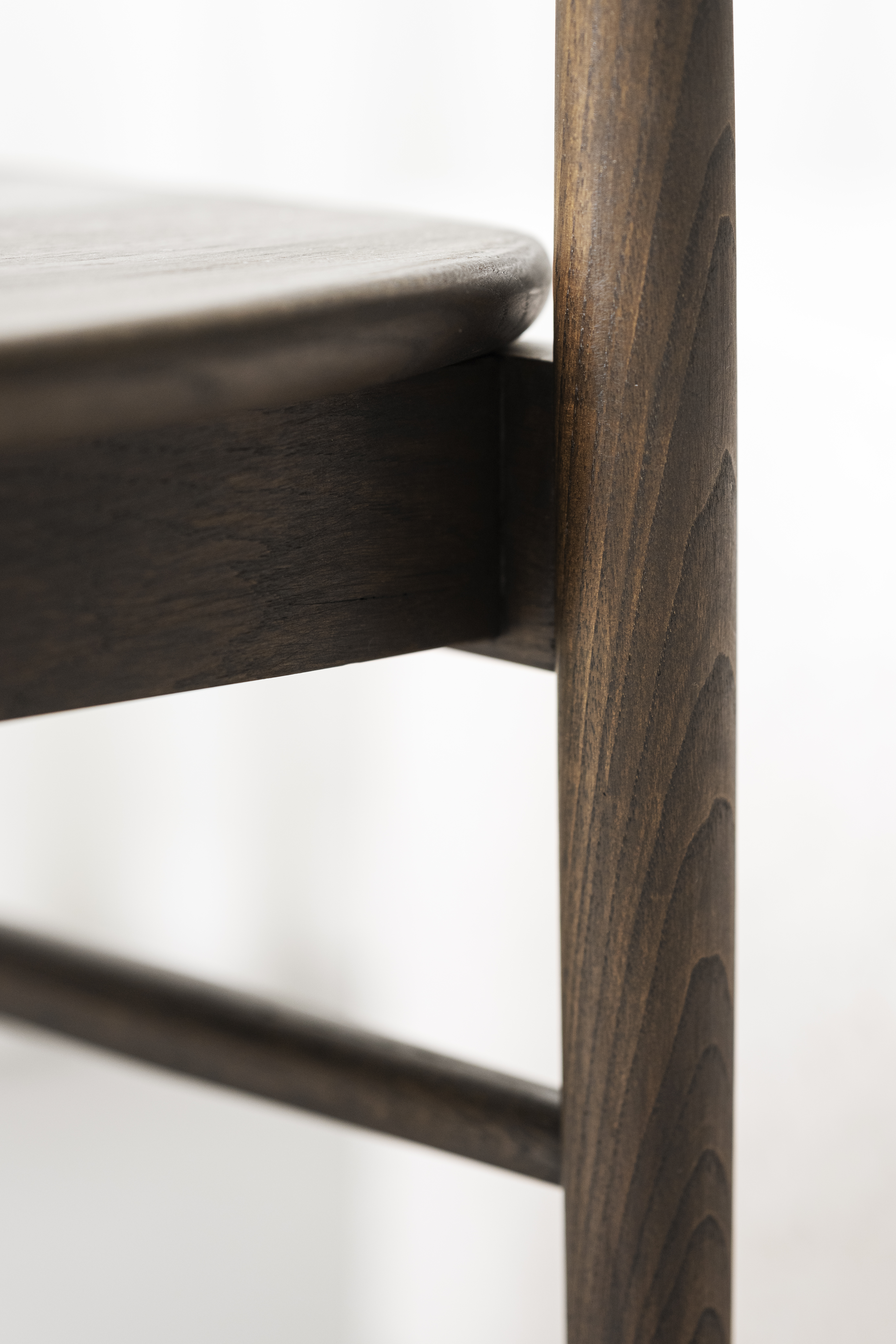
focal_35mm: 104
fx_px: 3883
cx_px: 437
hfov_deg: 13.2
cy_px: 623
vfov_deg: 19.6
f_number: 2.2
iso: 320
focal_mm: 85
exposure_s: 1/200
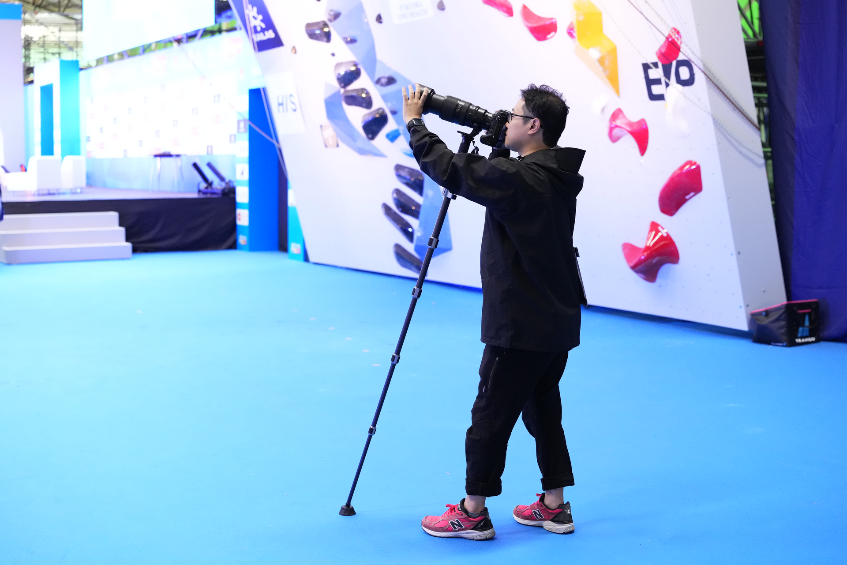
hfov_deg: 39.6
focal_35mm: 50
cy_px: 282
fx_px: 1176
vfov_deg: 27.0
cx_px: 424
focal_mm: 50
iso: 4000
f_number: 2.8
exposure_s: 1/160
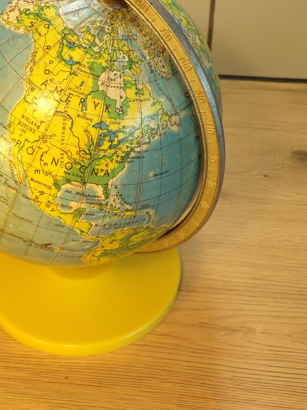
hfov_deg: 30.0
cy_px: 149
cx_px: 96
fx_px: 568
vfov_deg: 39.3
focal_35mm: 48
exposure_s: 1/34
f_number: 3.2
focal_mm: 5.8
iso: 81
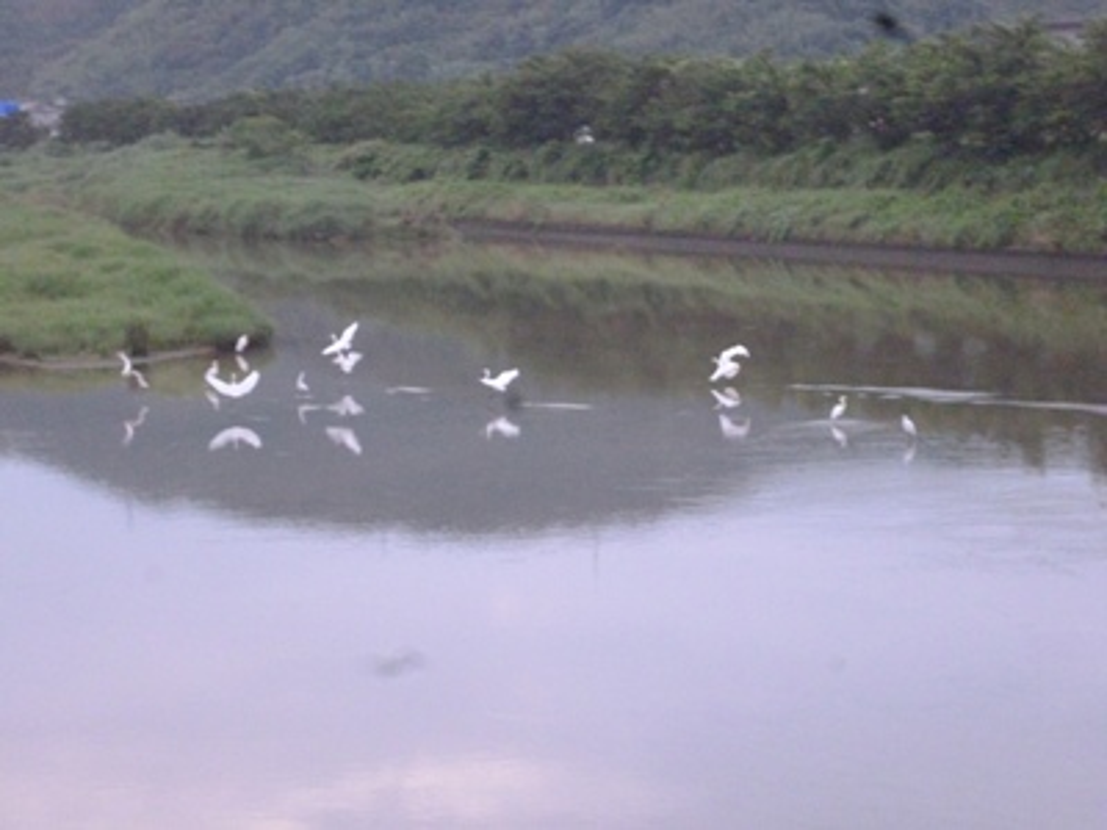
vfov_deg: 13.2
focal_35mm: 112
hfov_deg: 17.6
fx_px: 3582
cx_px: 554
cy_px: 415
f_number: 6.5
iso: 1000
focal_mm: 20
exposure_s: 1/60
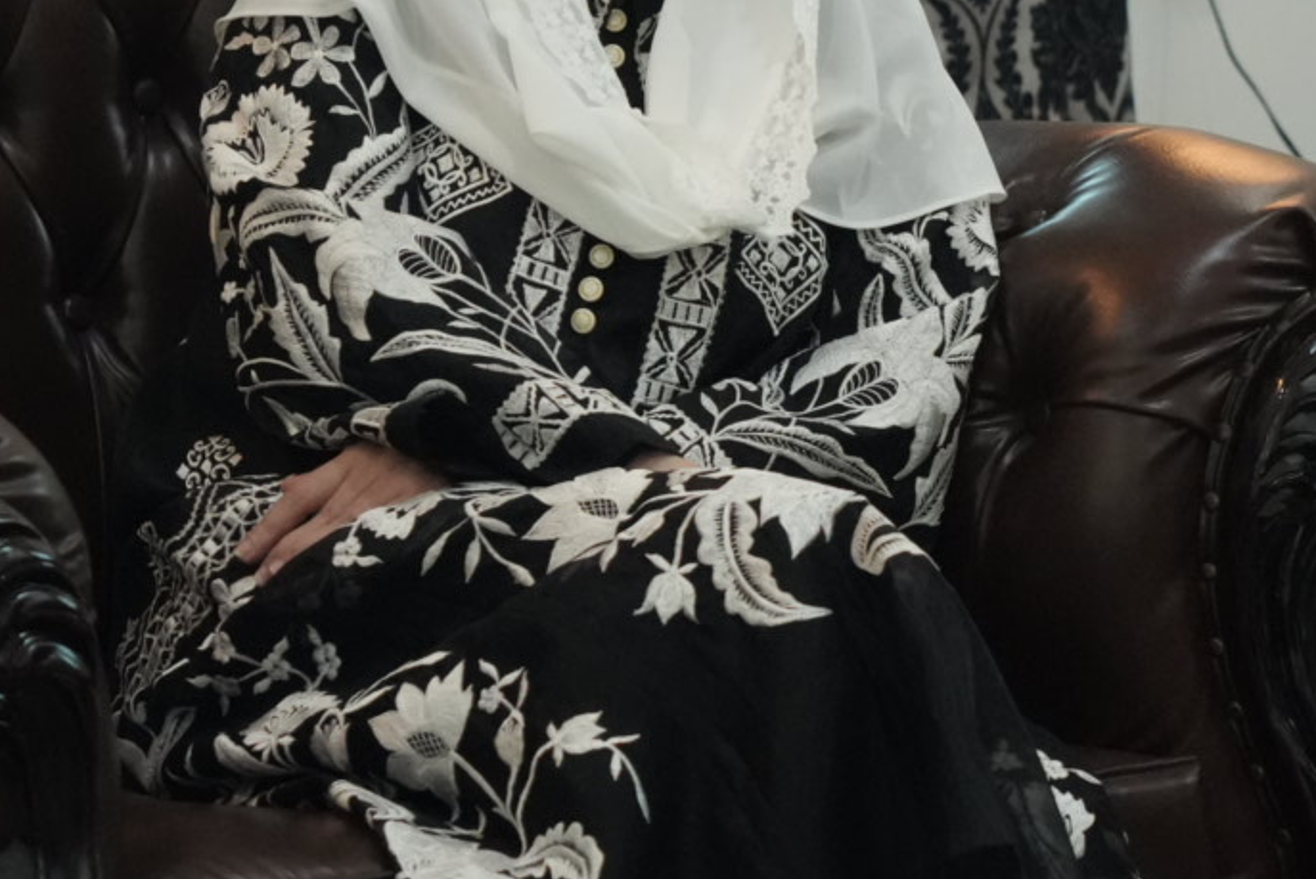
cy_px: 65
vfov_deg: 5.7
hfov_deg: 8.6
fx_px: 8779
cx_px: 577
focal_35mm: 240
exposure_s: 1/100
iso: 4000
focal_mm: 68
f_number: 5
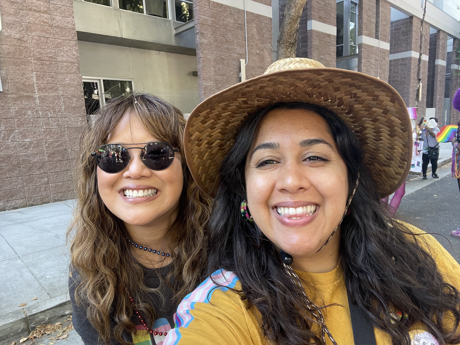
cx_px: 230
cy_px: 172
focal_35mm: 23
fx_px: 306
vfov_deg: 58.9
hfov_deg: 73.9
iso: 100
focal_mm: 2.71
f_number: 2.2
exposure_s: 1/90
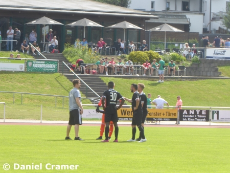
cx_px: 115
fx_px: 1994
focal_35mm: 300
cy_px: 86
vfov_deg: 5.0
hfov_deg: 6.6
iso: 80
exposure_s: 1/125
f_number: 5.8
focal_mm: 53.8
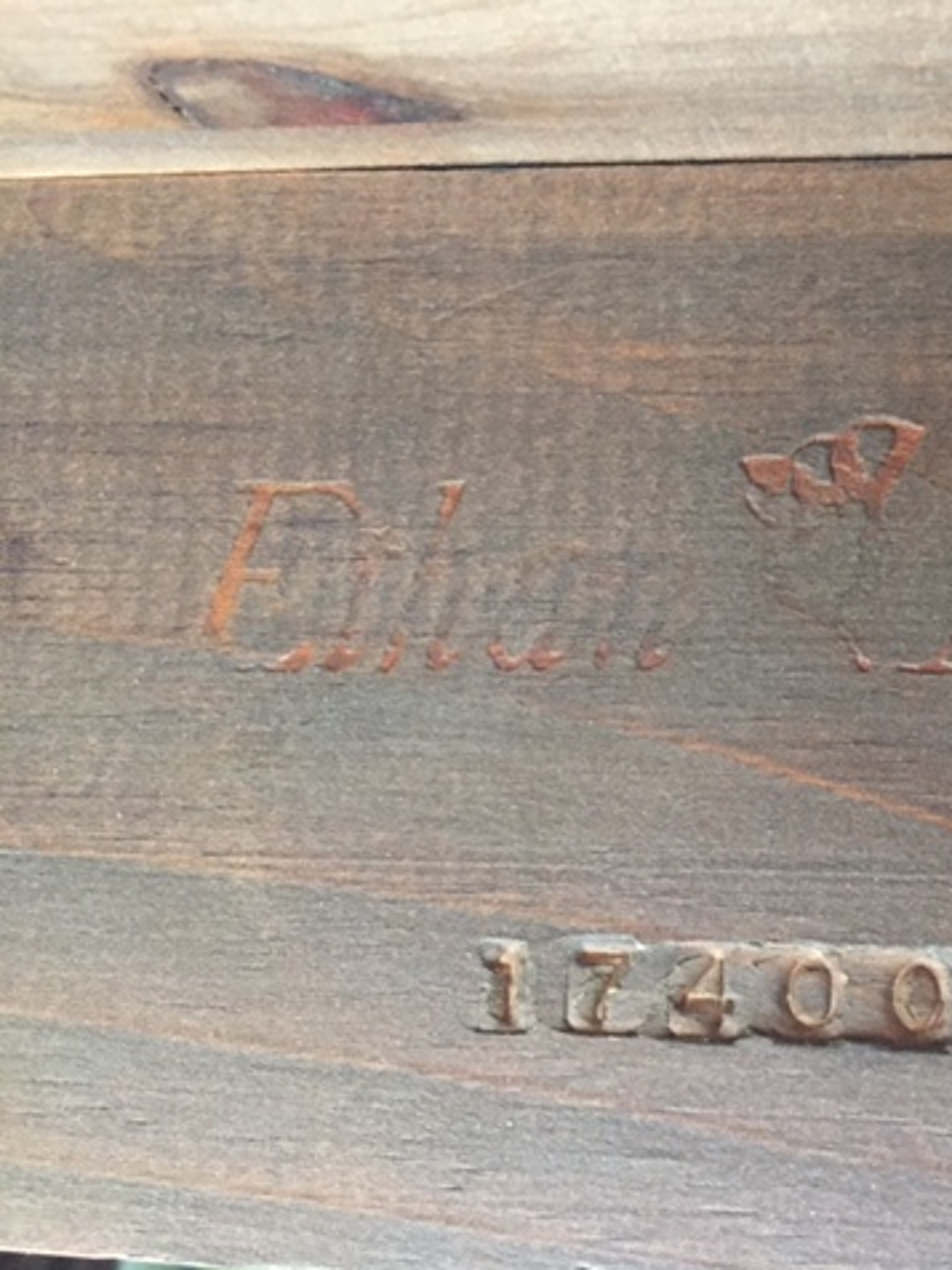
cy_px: 635
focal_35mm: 39
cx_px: 851
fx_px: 1430
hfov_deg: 34.8
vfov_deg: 47.9
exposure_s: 1/15
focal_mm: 4.15
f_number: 2.2
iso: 320
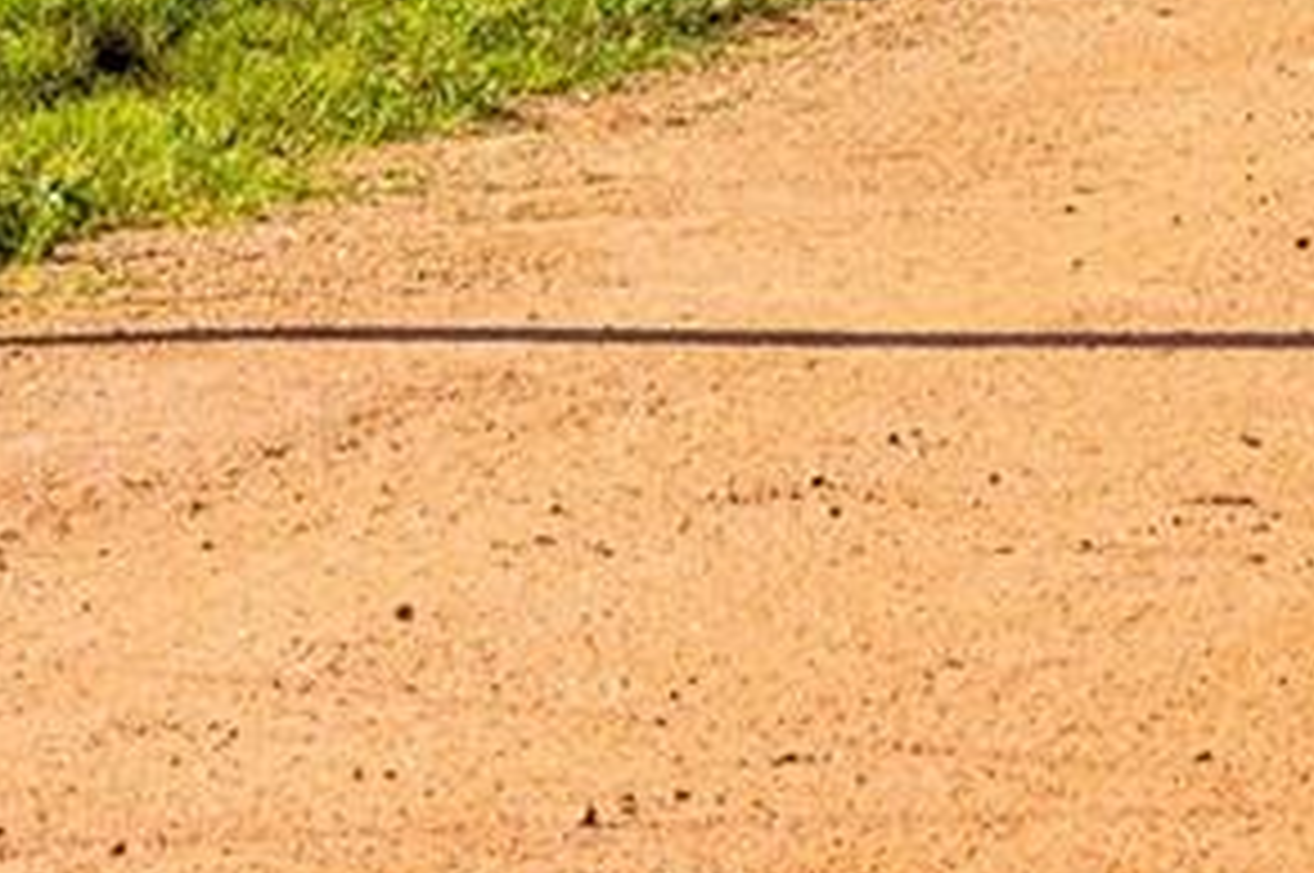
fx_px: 17901
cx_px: 3190
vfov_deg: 2.8
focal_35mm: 491
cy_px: -1107
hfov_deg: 4.1
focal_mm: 70
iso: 100
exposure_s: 1/250
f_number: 10
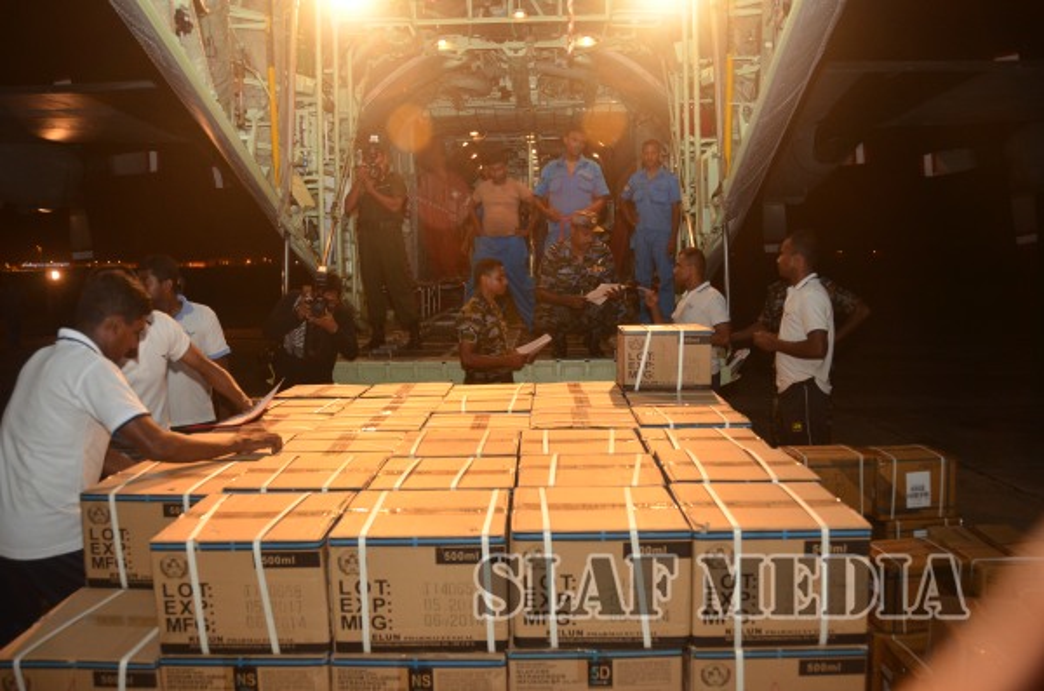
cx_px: 522
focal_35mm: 30
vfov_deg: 43.4
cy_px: 346
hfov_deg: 62.0
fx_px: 868
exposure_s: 1/40
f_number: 3.5
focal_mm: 20
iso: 800
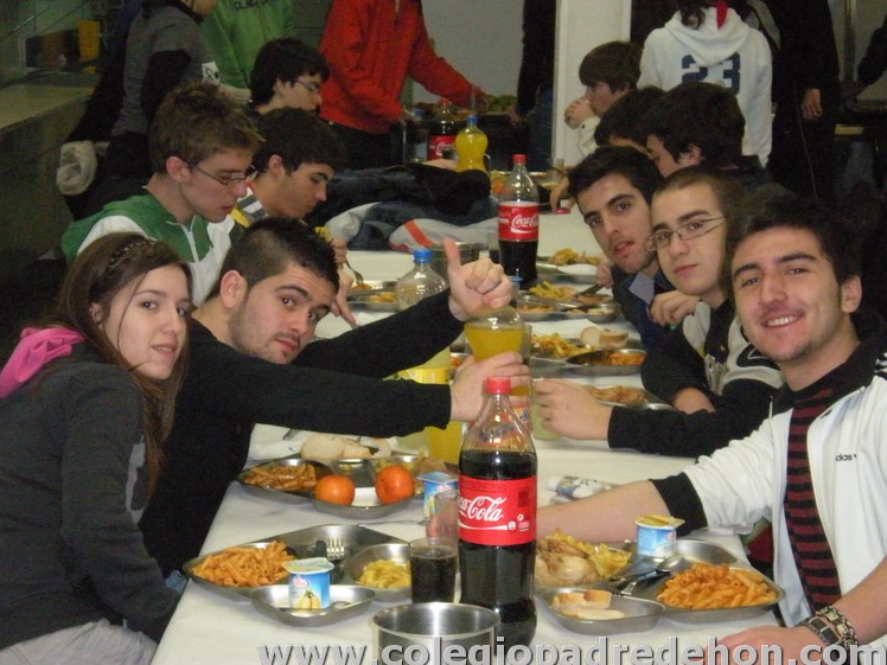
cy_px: 324
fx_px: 2383
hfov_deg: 21.1
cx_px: 423
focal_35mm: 93
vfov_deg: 15.9
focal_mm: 14.3
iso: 800
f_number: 5.1
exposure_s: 1/125
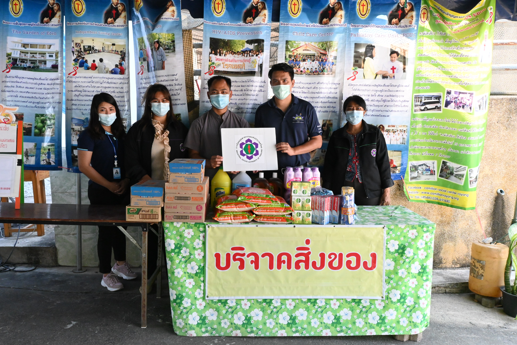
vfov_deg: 42.0
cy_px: 165
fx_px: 449
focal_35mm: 31
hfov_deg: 59.8
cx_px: 241
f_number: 11
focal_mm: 19.5
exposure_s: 1/160
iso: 3200
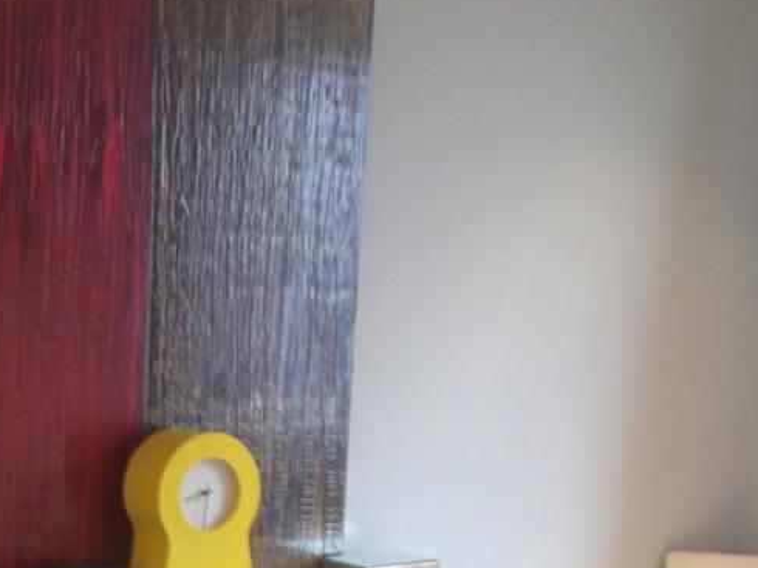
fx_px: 1510
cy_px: 534
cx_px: 226
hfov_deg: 27.9
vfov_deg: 20.8
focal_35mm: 69
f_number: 2.4
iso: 80
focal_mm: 4.12
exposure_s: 1/20
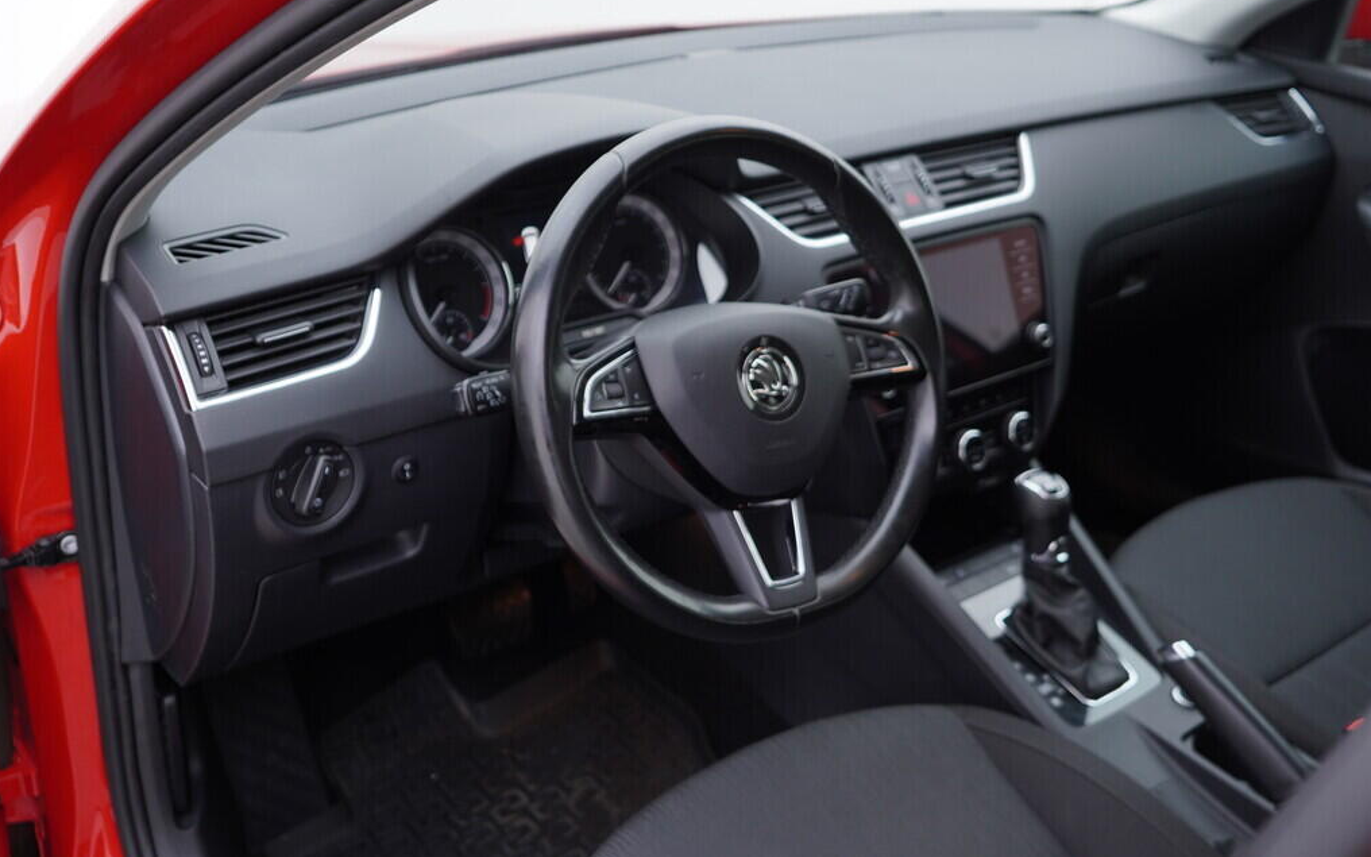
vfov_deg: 34.4
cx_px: 683
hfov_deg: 52.7
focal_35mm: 37
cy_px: 408
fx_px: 1382
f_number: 2.8
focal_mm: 24
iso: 125
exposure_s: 1/40
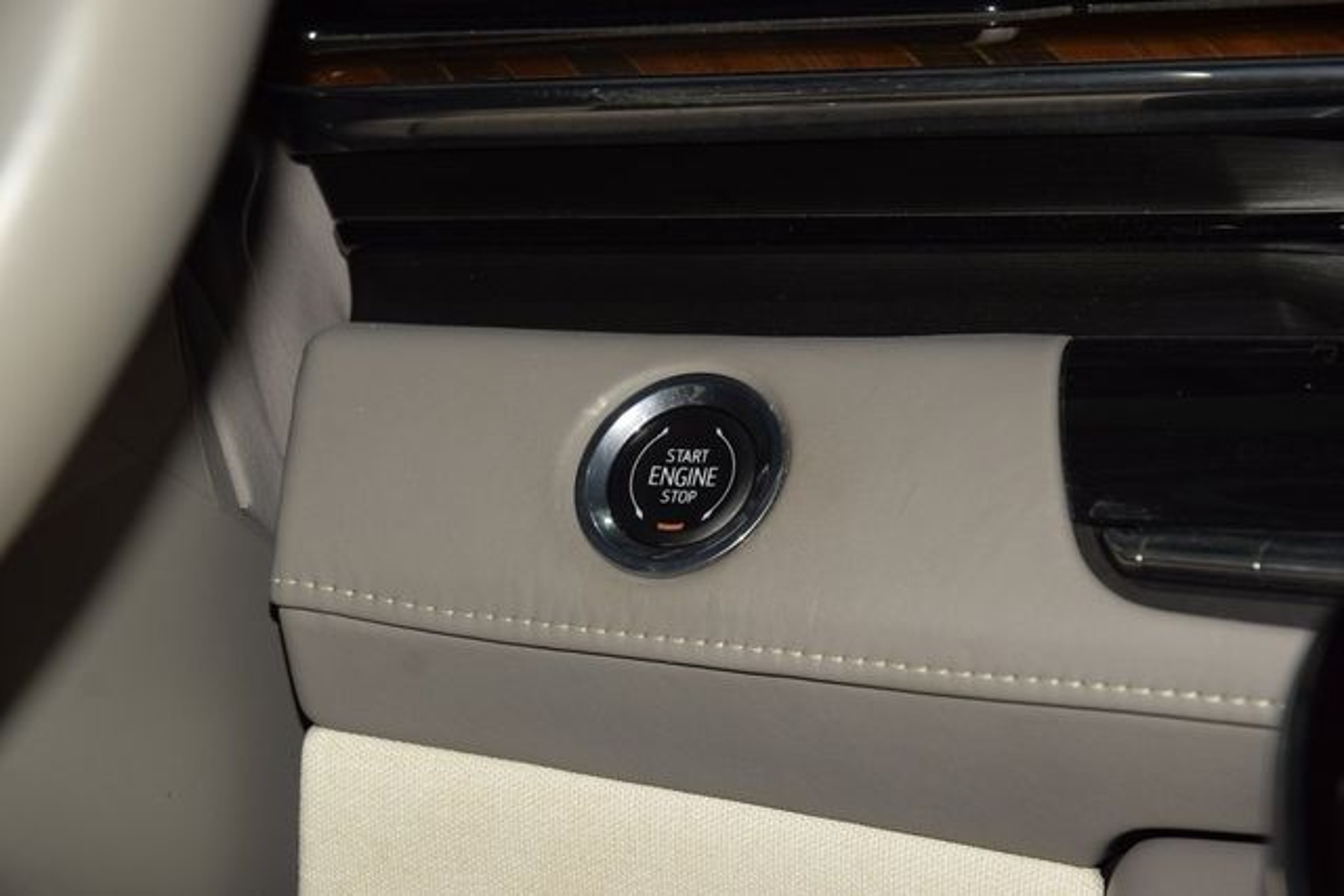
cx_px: 672
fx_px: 3921
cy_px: 448
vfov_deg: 13.0
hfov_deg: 19.5
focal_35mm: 105
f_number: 8
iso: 100
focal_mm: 70
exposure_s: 1/125
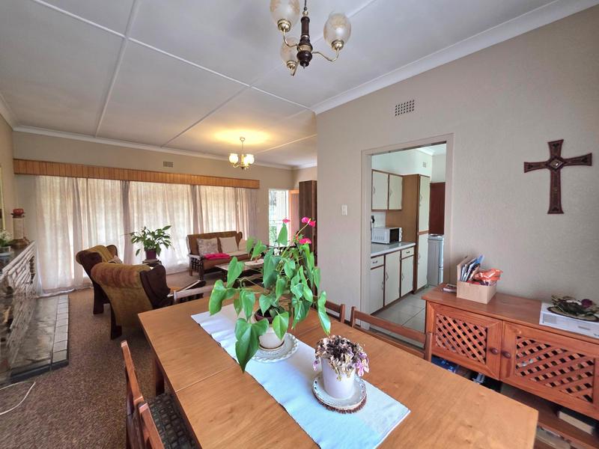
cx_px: 300
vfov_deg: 89.9
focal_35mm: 13
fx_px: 225
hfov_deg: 106.2
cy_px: 224
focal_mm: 2.2
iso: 200
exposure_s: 1/101
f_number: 1.9
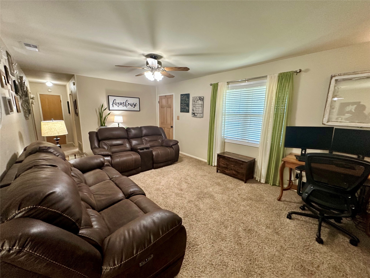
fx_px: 150
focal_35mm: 14
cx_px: 185
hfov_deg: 102.1
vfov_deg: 85.7
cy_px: 139
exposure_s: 1/60
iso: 250
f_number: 2.2
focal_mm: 2.22
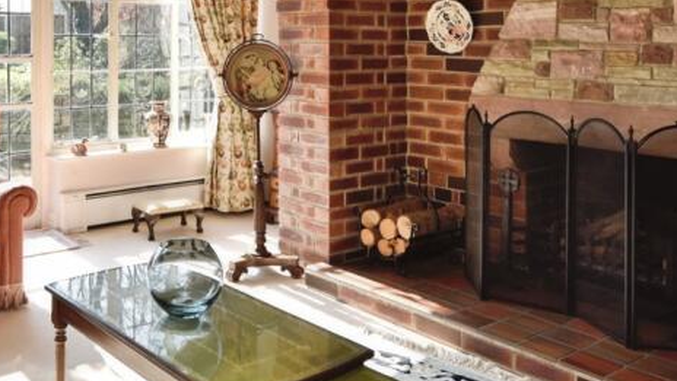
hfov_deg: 52.3
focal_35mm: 37
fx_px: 664
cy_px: 76
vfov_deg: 31.2
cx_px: 194
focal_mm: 16
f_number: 7.1
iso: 400
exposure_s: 1/200
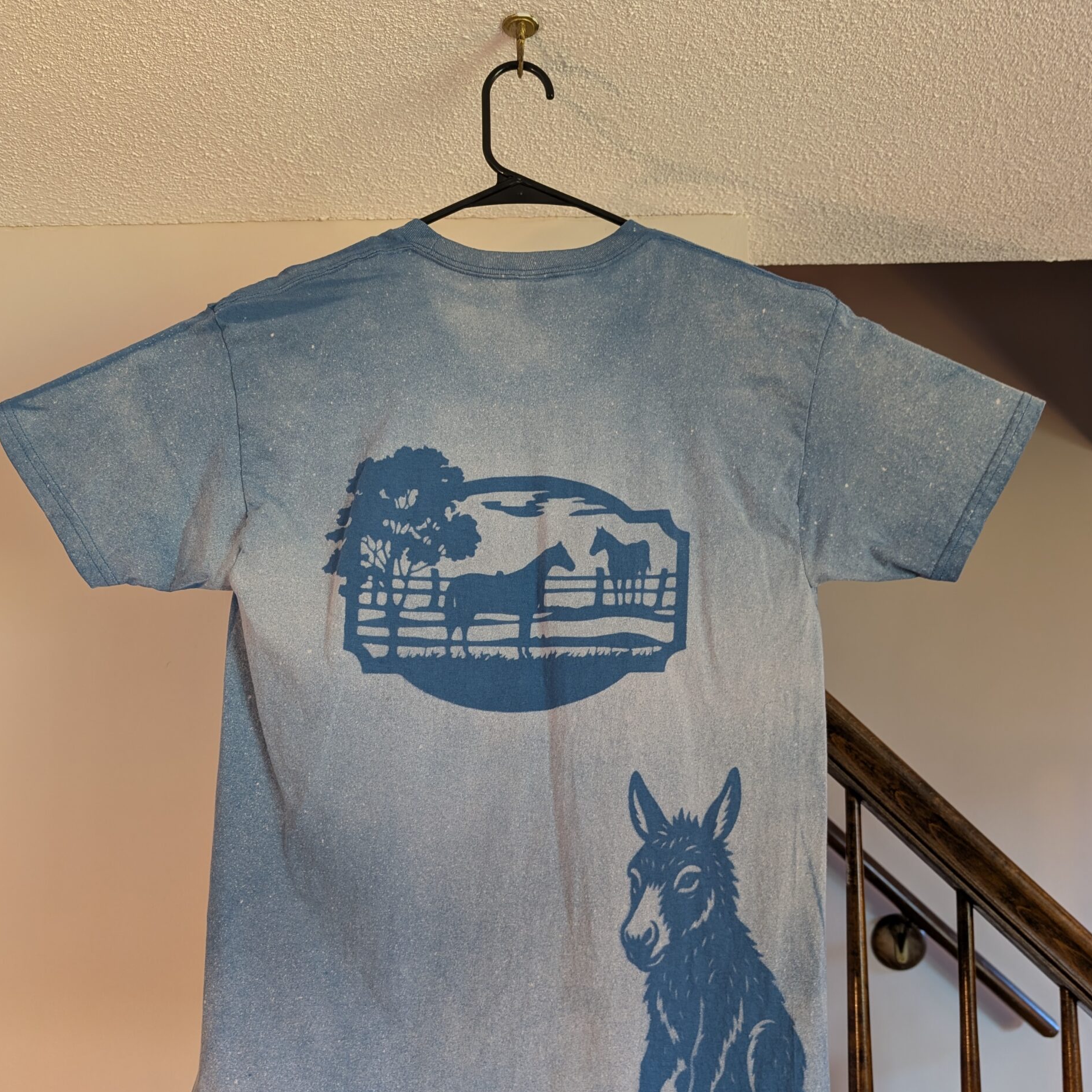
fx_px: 1035
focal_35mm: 29
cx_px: 540
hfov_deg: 55.6
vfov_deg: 55.5
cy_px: 614
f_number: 1.68
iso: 167
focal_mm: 6.9
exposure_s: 1/24
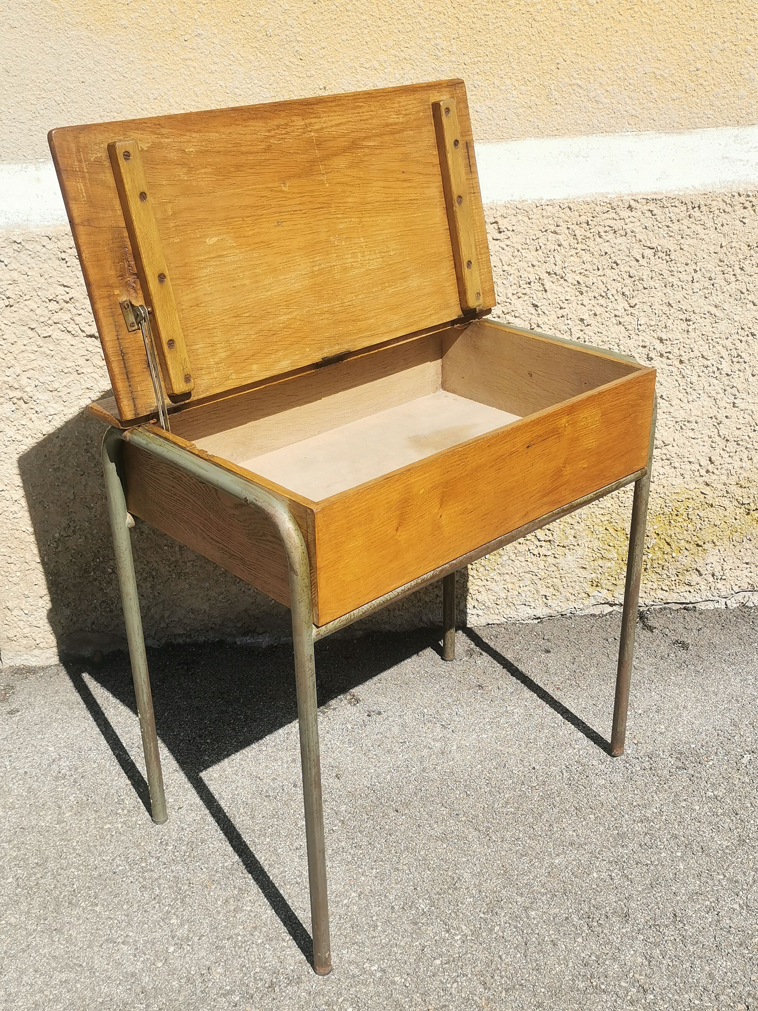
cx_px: 379
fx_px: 1080
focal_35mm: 37
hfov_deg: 38.7
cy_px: 506
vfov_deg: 50.1
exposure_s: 1/3135
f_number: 1.8
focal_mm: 5.58
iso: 50
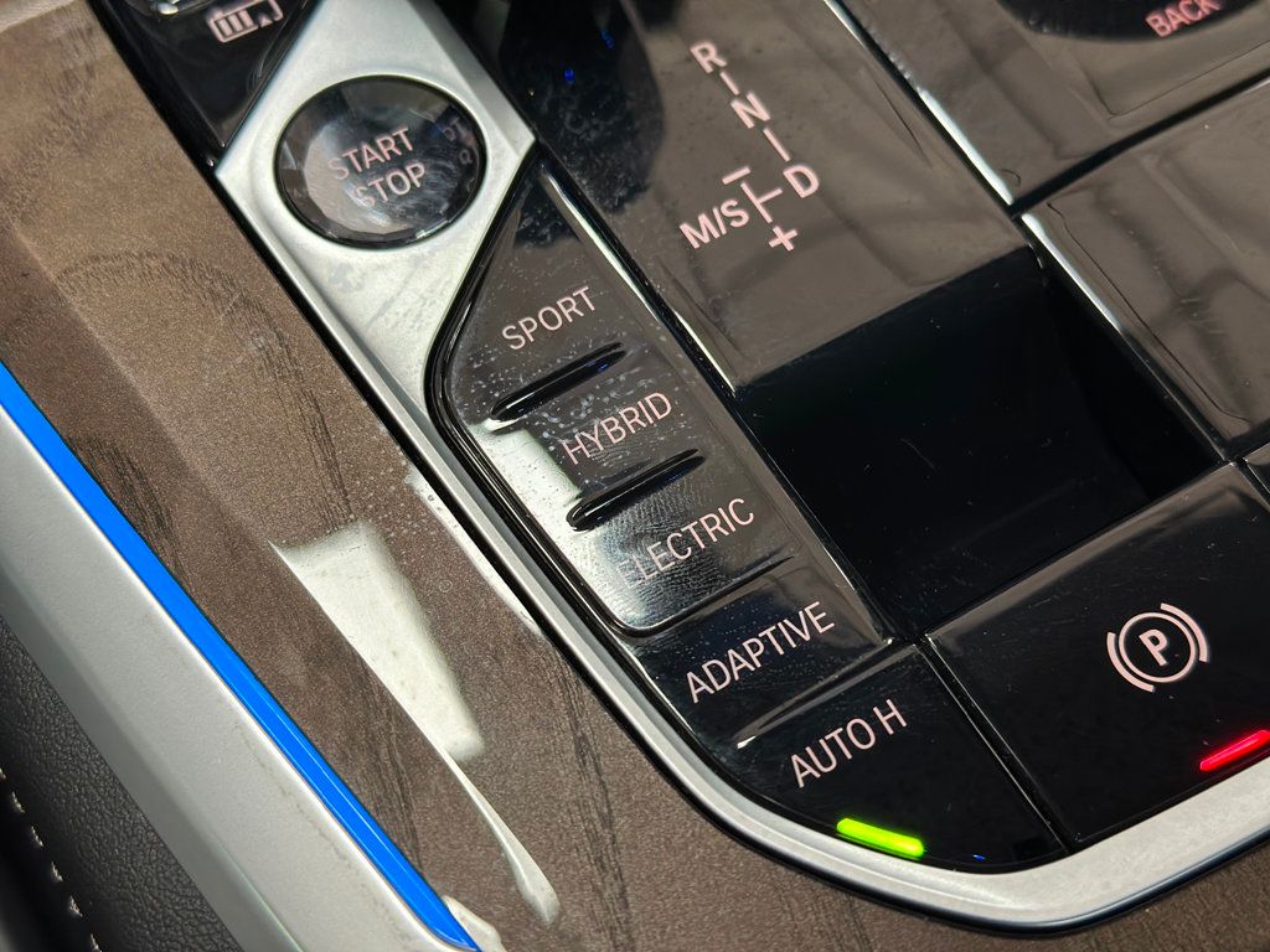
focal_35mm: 48
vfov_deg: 30.3
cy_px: 476
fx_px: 1761
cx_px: 635
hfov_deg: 39.7
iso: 250
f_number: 1.78
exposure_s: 1/40
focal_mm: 6.86
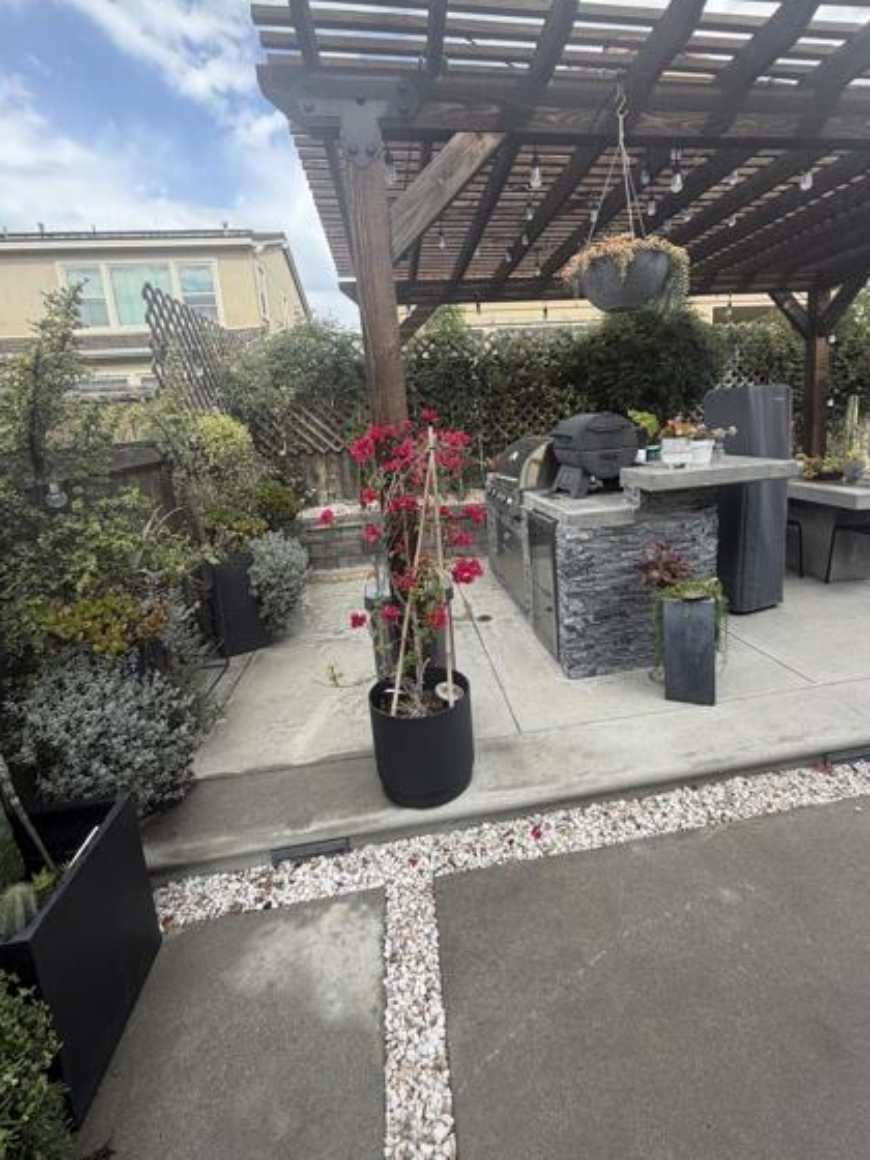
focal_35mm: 16
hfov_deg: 77.9
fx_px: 536
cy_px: 520
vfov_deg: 94.2
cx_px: 472
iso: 64
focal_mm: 2.22
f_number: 2.2
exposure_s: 1/498
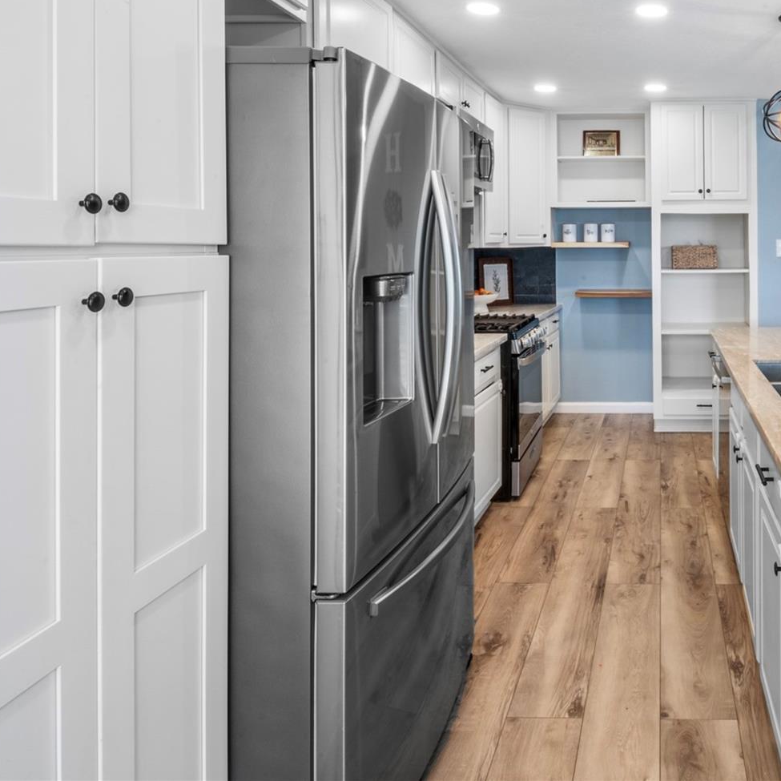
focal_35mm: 25
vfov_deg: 60.8
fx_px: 638
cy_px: 235
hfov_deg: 56.9
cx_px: 654
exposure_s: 3.2
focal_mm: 14
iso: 250
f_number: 9
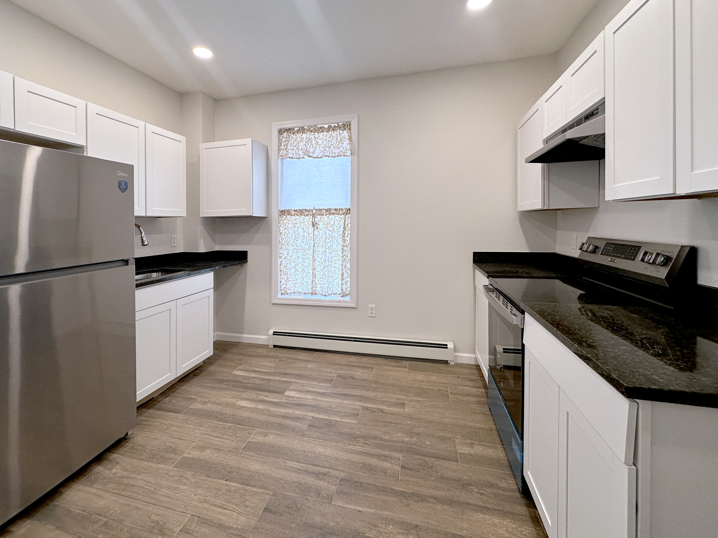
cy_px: 269
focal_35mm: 14
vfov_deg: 85.7
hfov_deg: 102.1
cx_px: 359
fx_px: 290
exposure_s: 1/120
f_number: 2.2
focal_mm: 2.22
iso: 125
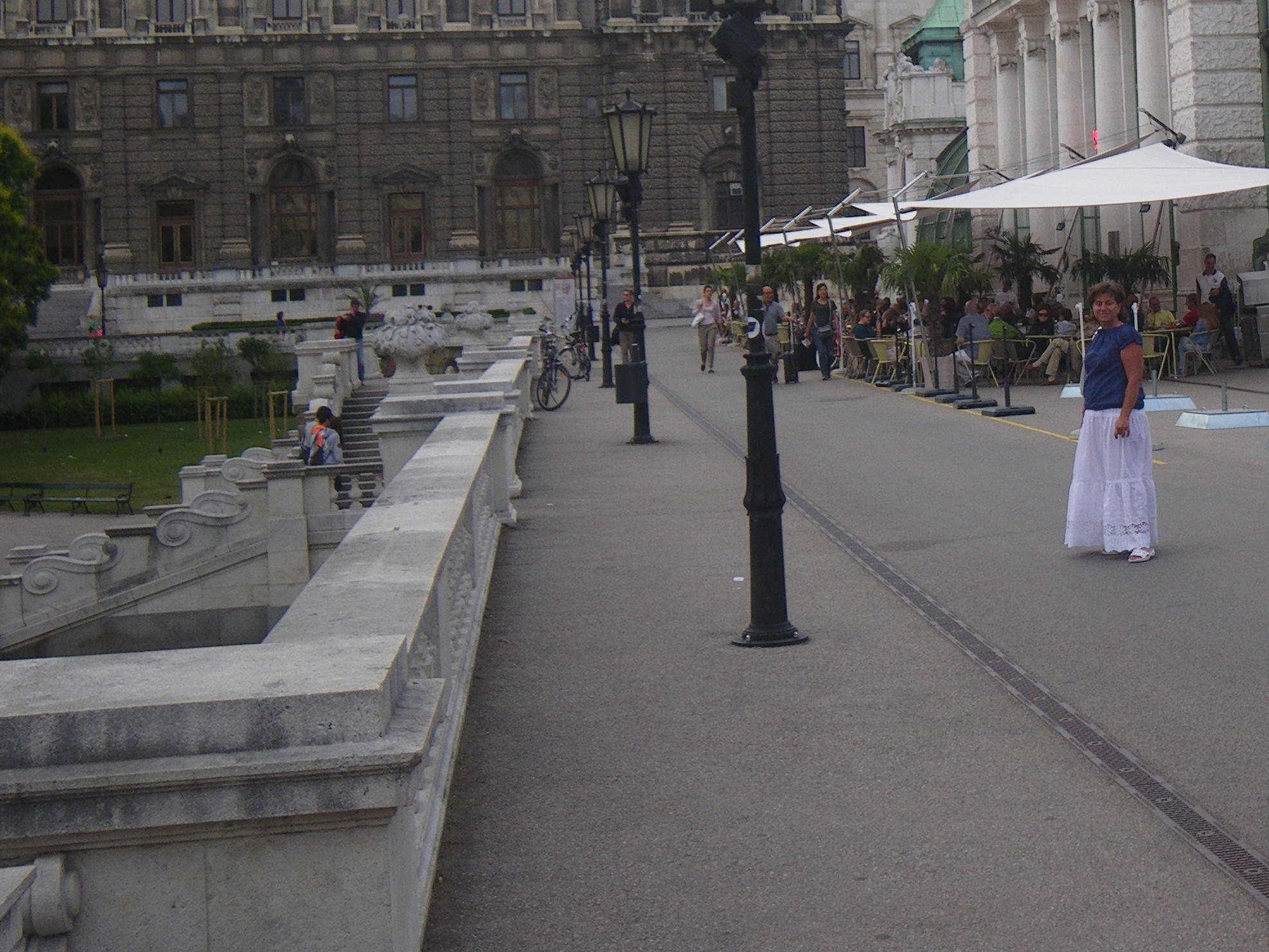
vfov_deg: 23.0
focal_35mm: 63
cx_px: 1149
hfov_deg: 29.4
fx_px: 2310
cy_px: 208
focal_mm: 6.1
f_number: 3.8
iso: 50
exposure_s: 1/200
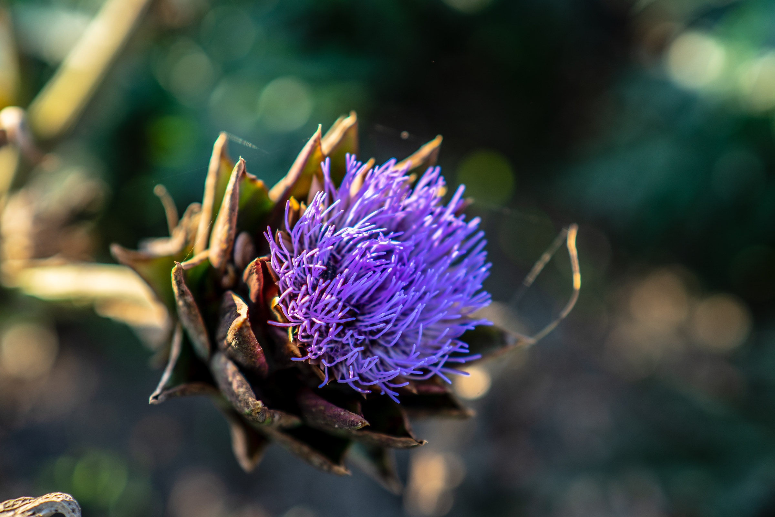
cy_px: 258
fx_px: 1076
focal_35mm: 50
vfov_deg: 27.0
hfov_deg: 39.6
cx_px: 388
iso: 100
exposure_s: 1/640
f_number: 2
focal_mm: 50
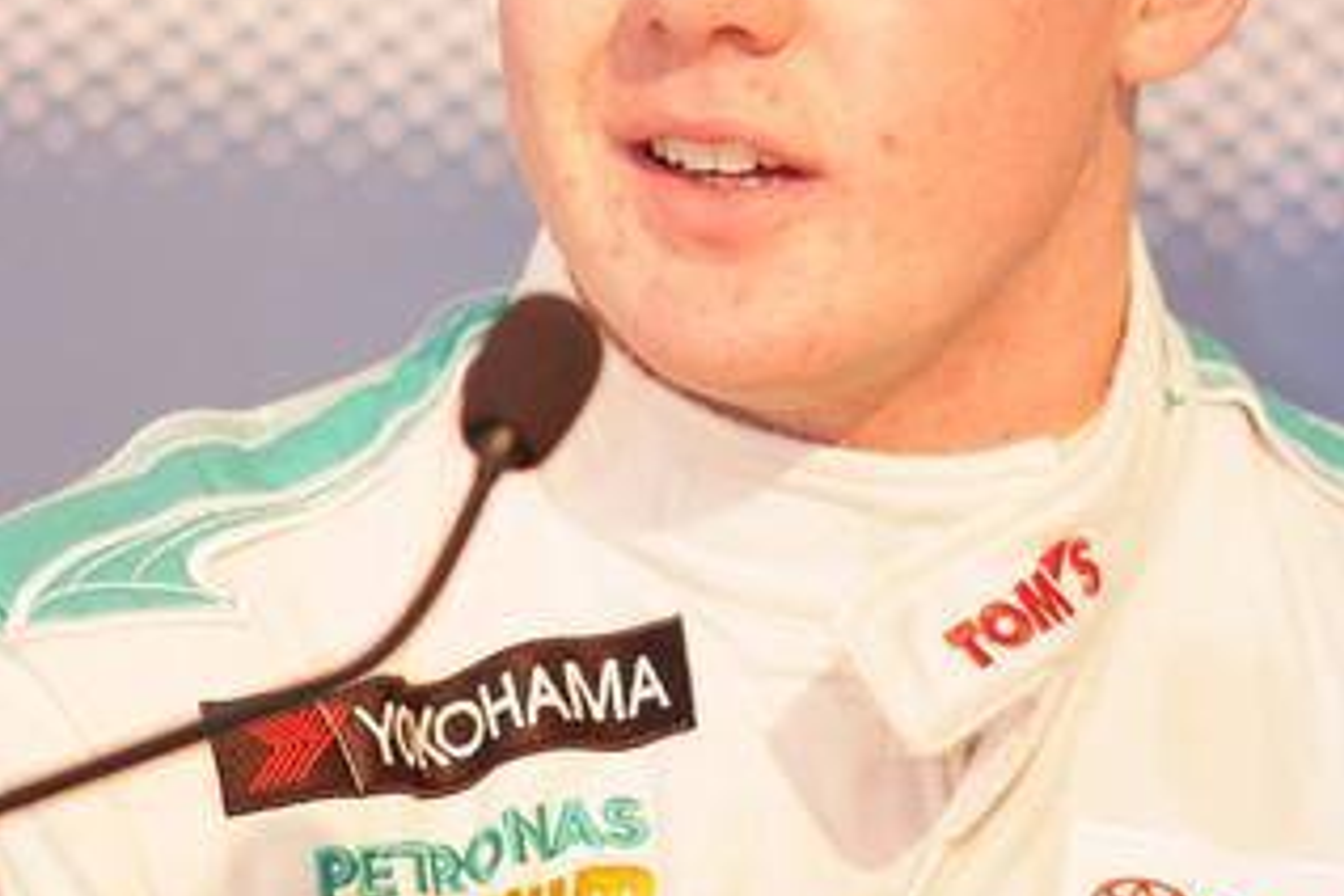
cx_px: 672
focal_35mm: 408
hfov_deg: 5.1
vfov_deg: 3.4
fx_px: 15231
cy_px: 270
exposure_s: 1/125
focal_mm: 180
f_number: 2.8
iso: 800
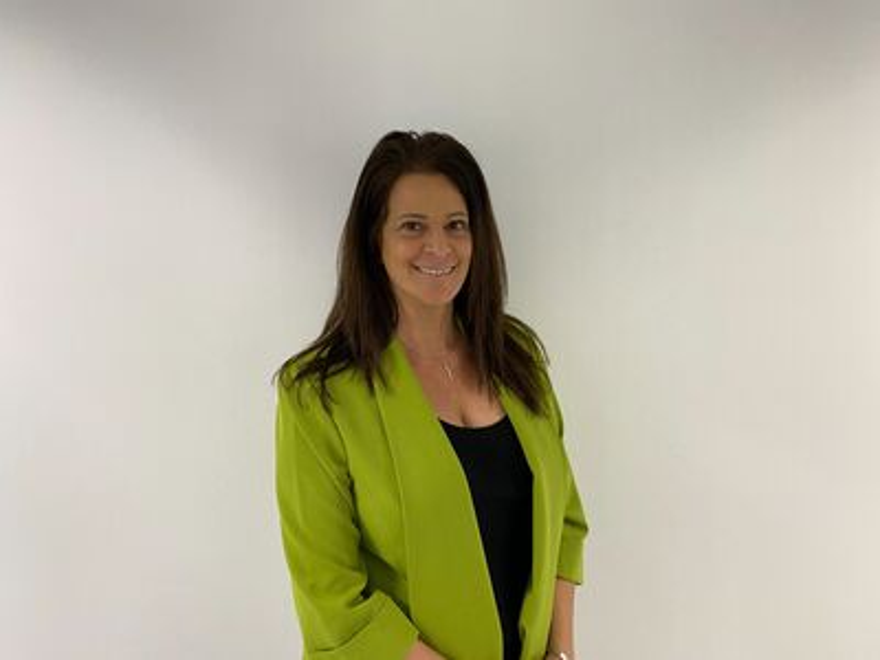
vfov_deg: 53.1
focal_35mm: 26
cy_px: 330
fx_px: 661
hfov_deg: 67.3
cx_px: 440
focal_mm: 4.25
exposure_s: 1/60
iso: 200
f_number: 1.8
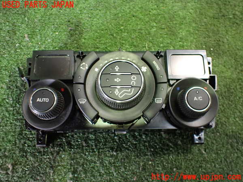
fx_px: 211
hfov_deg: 60.0
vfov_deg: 46.8
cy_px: 91
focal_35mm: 30
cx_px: 122
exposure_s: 1/30
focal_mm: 5.4
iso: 800
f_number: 2.3
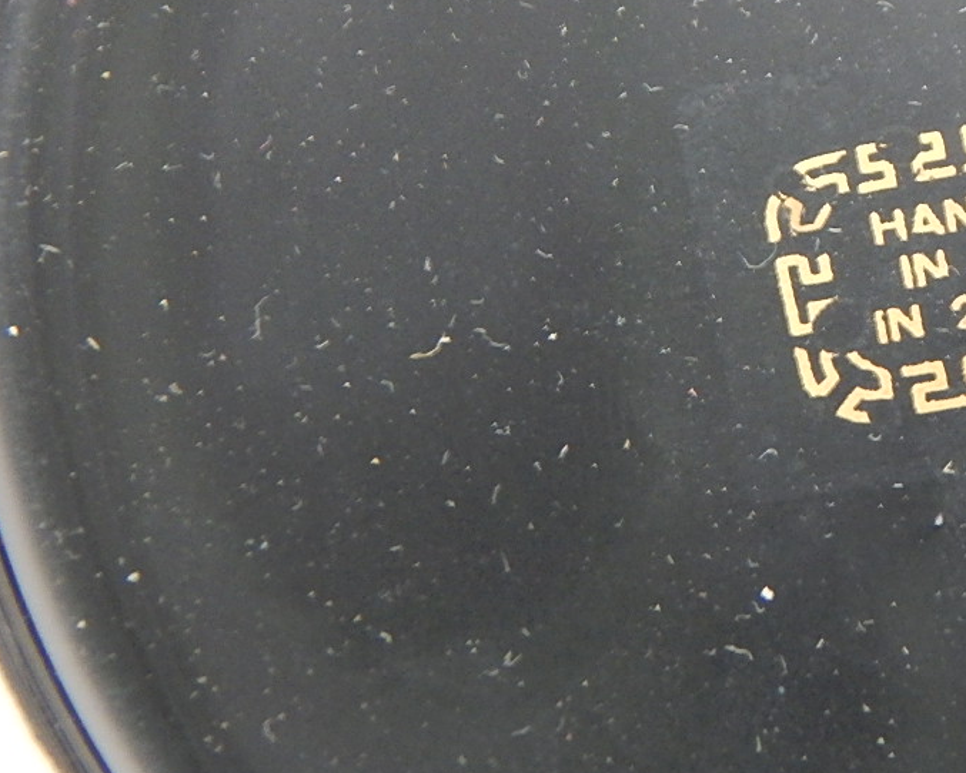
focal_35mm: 173
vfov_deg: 8.9
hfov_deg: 11.0
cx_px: 1127
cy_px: 117
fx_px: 4947
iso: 400
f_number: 4.2
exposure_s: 1/10
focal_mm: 13.5
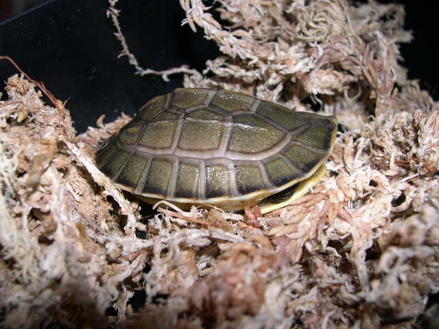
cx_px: 220
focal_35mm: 38
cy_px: 164
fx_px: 482
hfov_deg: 49.0
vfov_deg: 37.7
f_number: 7.6
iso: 100
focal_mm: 8
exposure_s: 1/60
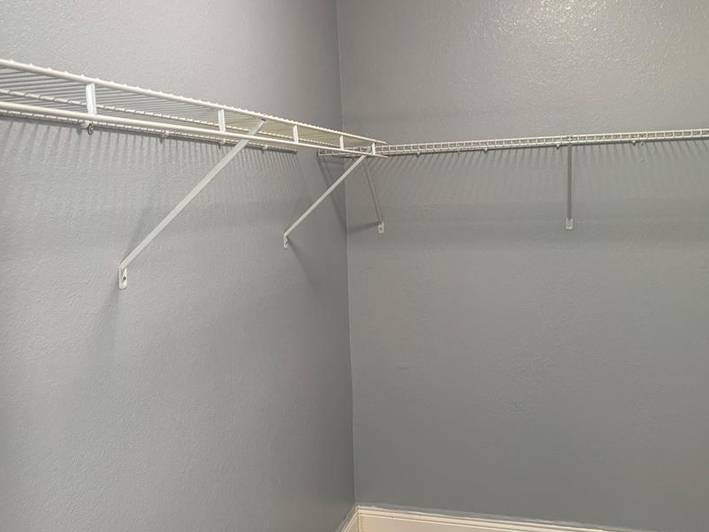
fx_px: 676
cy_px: 224
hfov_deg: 55.3
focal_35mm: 33
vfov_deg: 42.8
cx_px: 389
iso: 125
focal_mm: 5.96
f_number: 1.6
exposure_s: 1/87
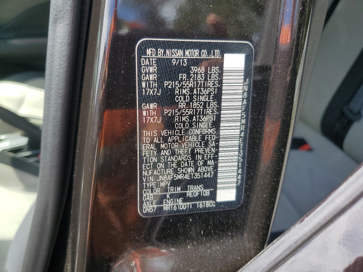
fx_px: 273
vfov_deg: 53.1
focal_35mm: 26
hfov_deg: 67.3
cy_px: 136
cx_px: 182
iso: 50
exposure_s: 1/667
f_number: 1.5
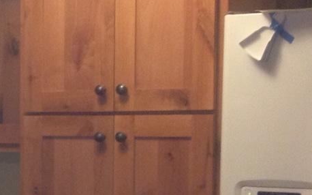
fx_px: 1411
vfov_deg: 7.8
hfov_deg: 11.9
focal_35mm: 166
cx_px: -201
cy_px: 229
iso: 160
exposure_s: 1/20
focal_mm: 4.28
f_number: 2.4
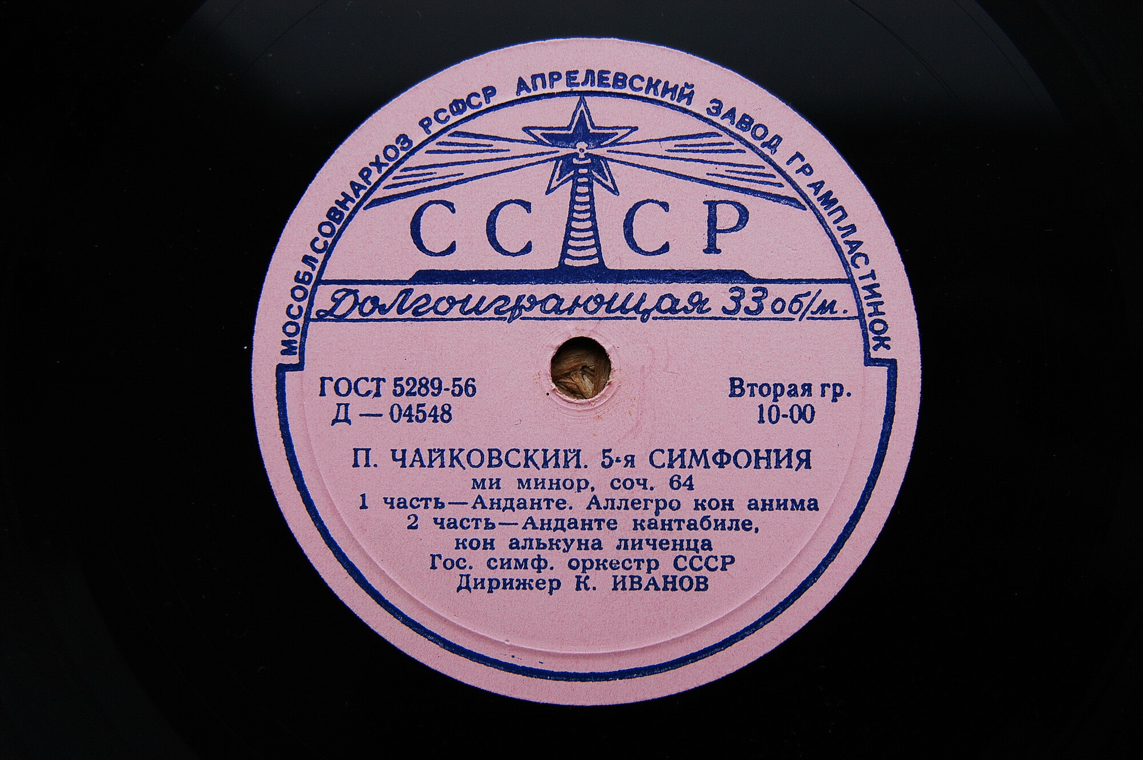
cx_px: 572
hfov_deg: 37.9
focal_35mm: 52
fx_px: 1665
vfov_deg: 25.7
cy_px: 380
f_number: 5
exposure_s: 1/90
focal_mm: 35
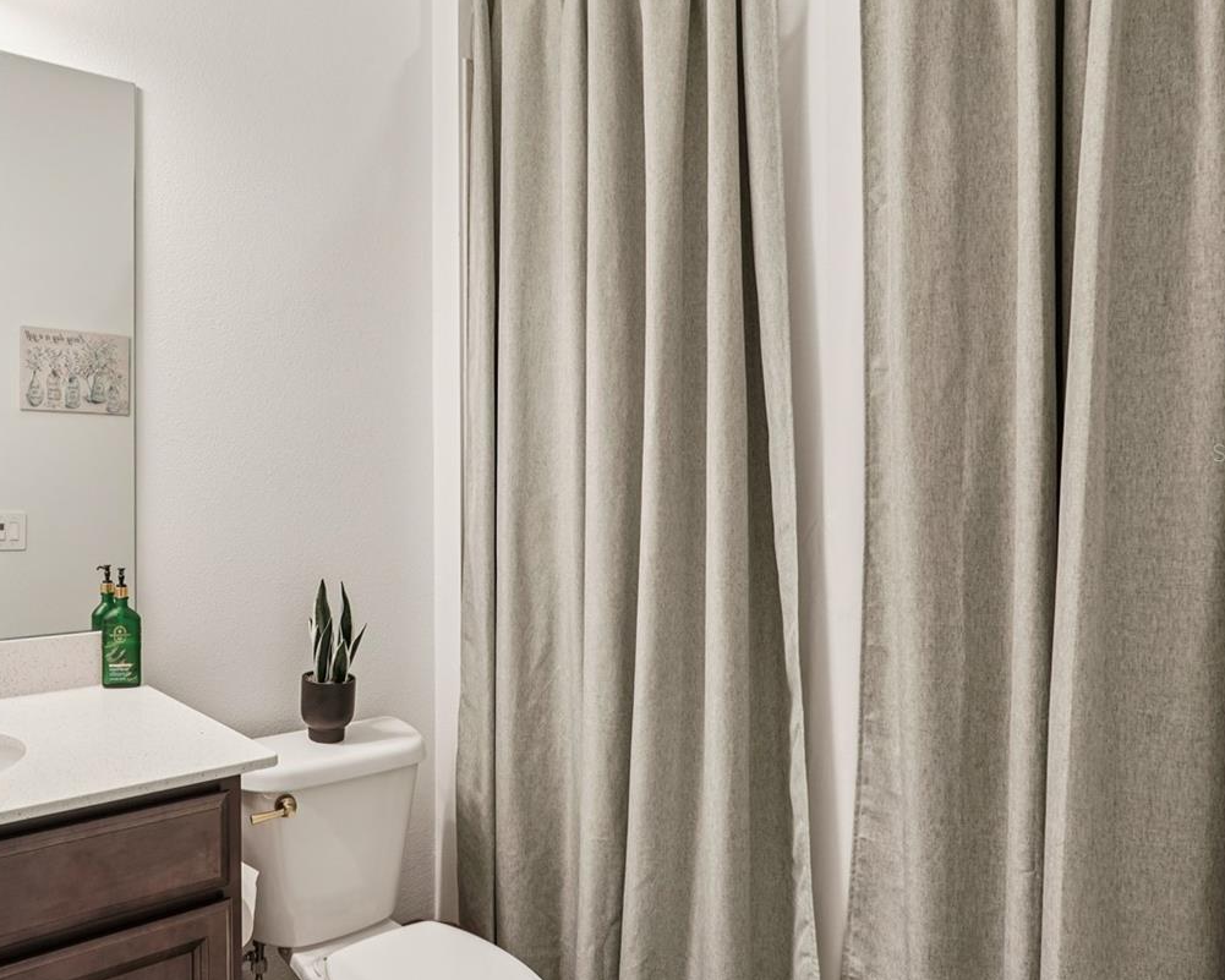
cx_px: 343
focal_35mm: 24
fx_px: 870
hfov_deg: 66.9
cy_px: 453
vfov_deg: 58.7
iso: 400
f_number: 8
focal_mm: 16
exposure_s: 1/13
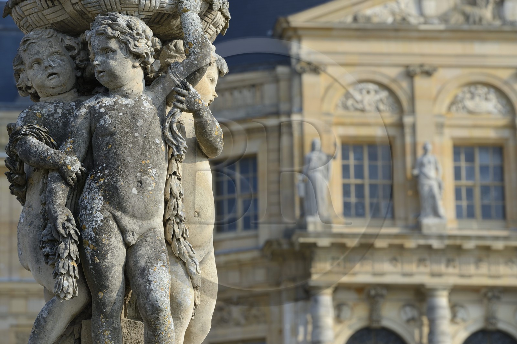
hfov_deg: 14.2
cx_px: 258
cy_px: 172
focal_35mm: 145
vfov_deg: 9.5
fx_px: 2082
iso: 100
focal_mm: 145
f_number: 8
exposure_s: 1/200
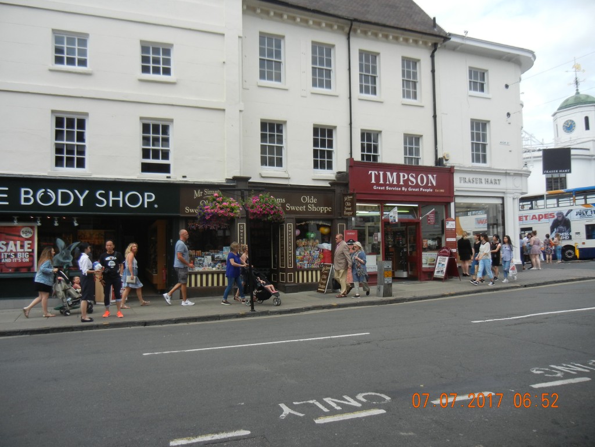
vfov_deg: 46.8
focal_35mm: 30
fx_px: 516
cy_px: 224
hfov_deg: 60.0
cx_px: 298
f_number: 3.5
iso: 160
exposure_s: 1/890
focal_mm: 5.4
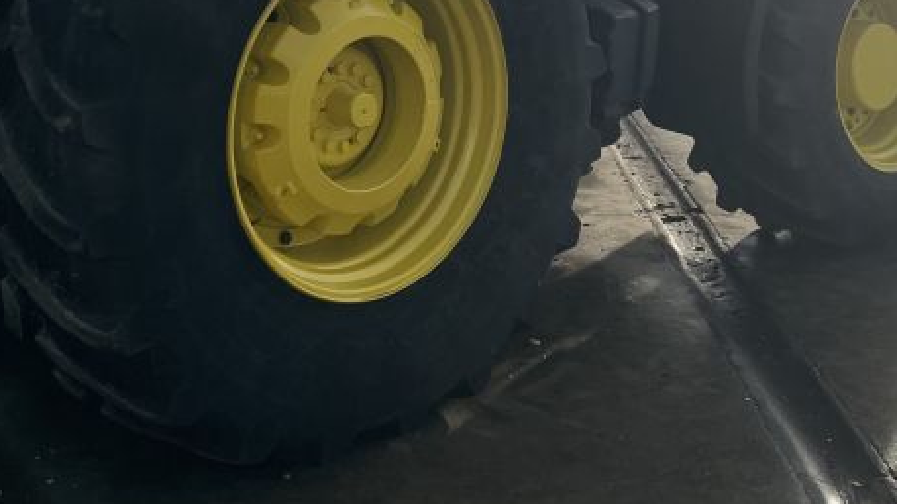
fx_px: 1475
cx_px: 404
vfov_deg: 18.1
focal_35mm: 62
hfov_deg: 33.8
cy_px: -155
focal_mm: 4.2
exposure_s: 1/4132
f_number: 1.6
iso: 32
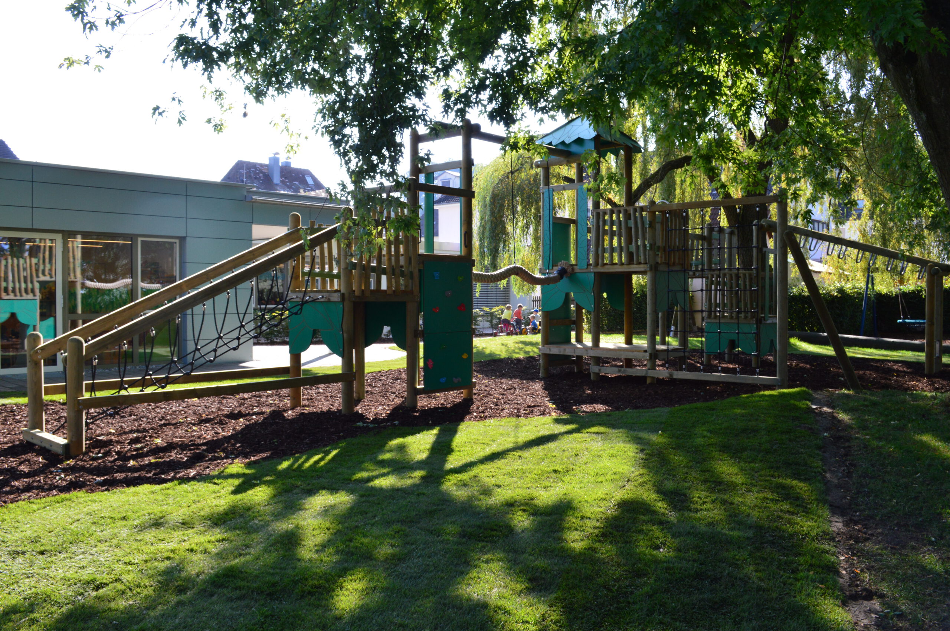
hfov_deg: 62.0
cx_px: 475
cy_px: 316
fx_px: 791
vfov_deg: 43.5
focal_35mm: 30
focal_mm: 20
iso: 400
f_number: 9
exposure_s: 1/160
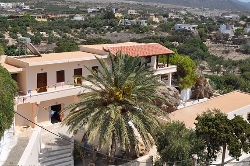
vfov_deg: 34.7
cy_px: 58
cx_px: 146
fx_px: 264
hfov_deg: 50.5
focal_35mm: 38
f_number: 10
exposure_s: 1/400
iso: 200
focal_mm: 18
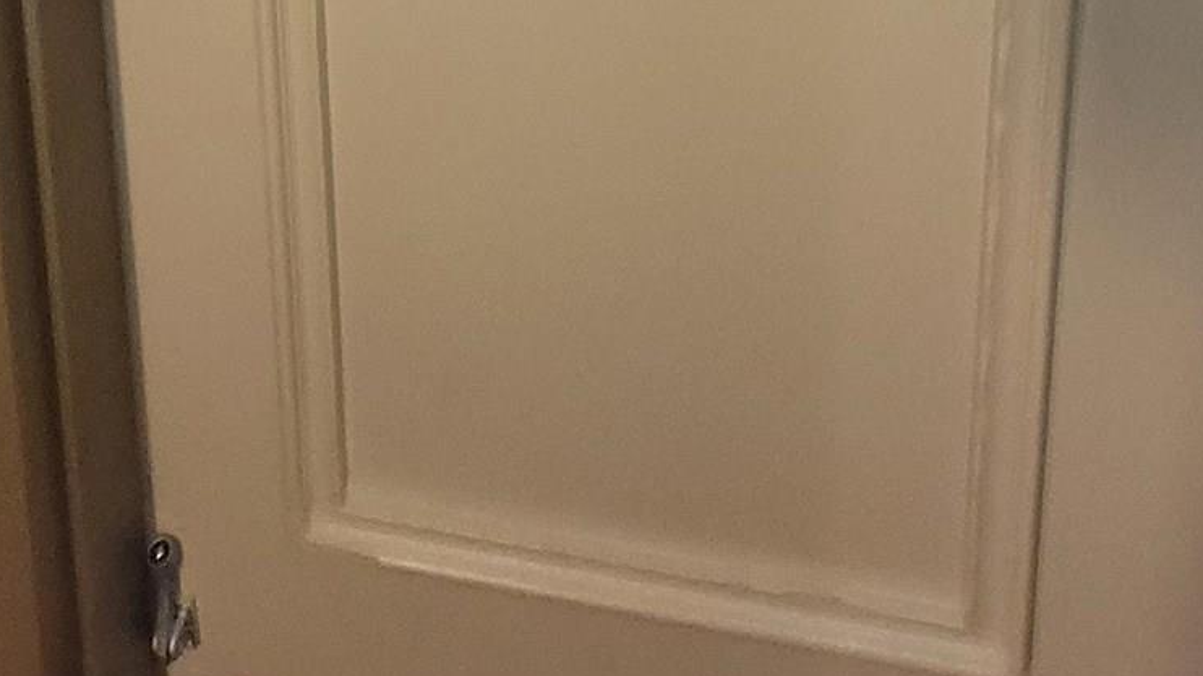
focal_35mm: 44
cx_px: 537
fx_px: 1403
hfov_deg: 46.3
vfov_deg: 16.7
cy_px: -807
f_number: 2.2
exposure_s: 1/24
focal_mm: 2.2
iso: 640
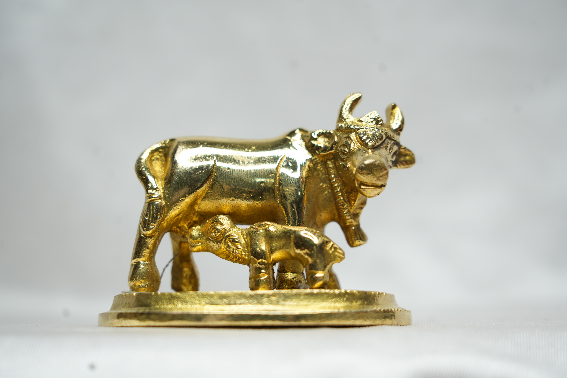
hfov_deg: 19.5
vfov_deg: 13.0
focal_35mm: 105
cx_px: 284
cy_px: 189
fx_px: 1654
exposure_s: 1/60
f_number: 5.6
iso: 250
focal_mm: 105
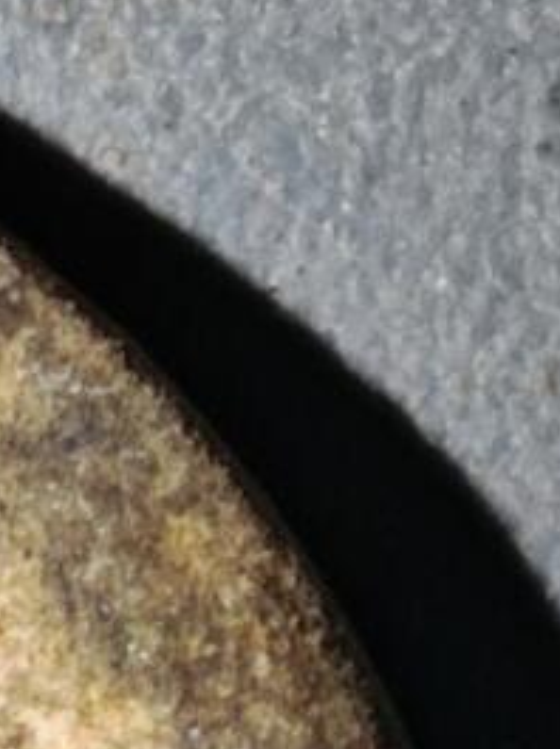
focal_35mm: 728
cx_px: -1015
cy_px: 1131
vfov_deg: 2.7
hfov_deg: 2.0
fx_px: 15741
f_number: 2
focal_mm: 9
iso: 160
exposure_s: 1/100
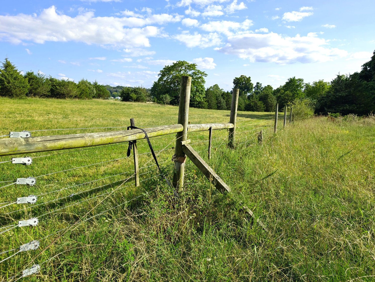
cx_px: 188
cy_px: 141
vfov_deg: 56.9
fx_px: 260
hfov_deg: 71.5
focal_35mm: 24
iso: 20
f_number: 1.68
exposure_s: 1/897
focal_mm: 6.9
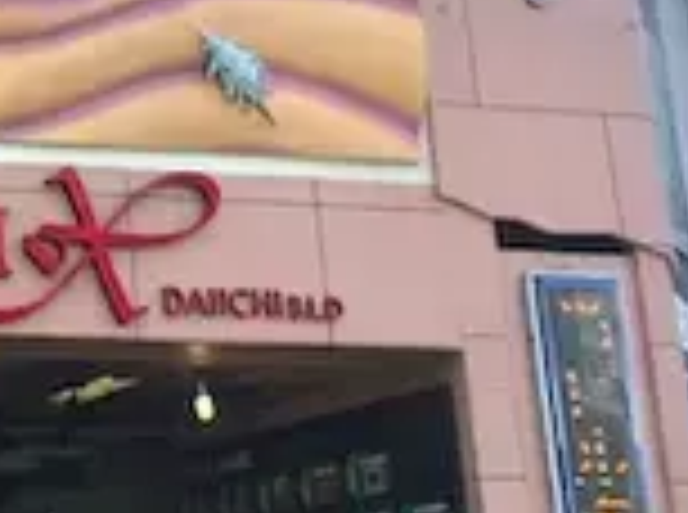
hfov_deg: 16.4
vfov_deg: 12.7
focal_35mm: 114
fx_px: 2260
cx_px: -193
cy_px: -68
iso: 25
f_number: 2.2
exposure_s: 1/950
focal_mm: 4.15
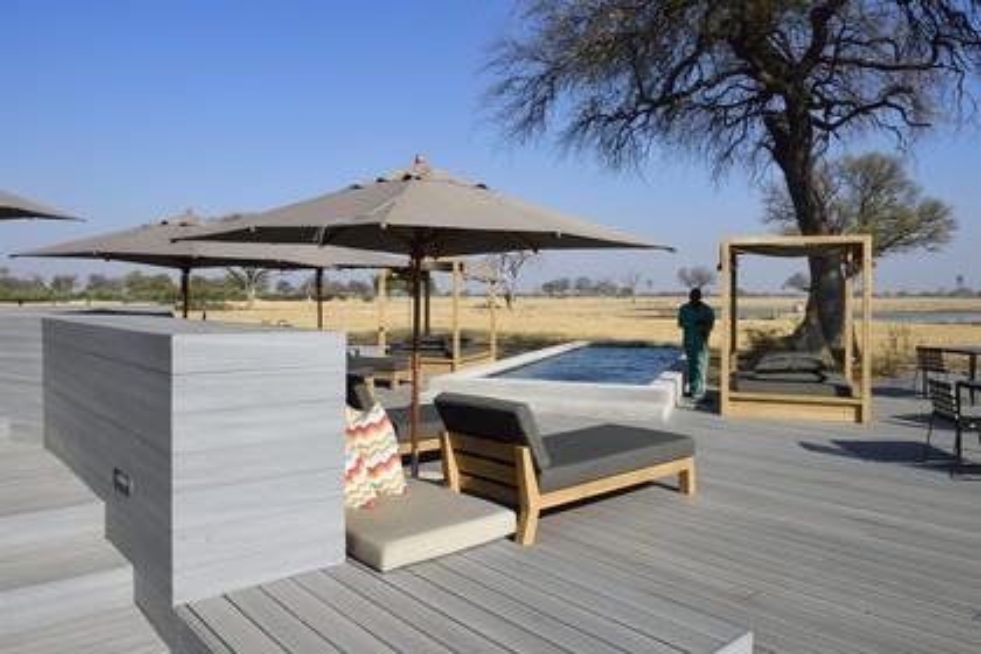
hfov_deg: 73.7
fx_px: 654
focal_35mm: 24
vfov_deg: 53.1
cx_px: 490
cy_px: 327
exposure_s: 1/250
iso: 200
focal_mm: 24
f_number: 14
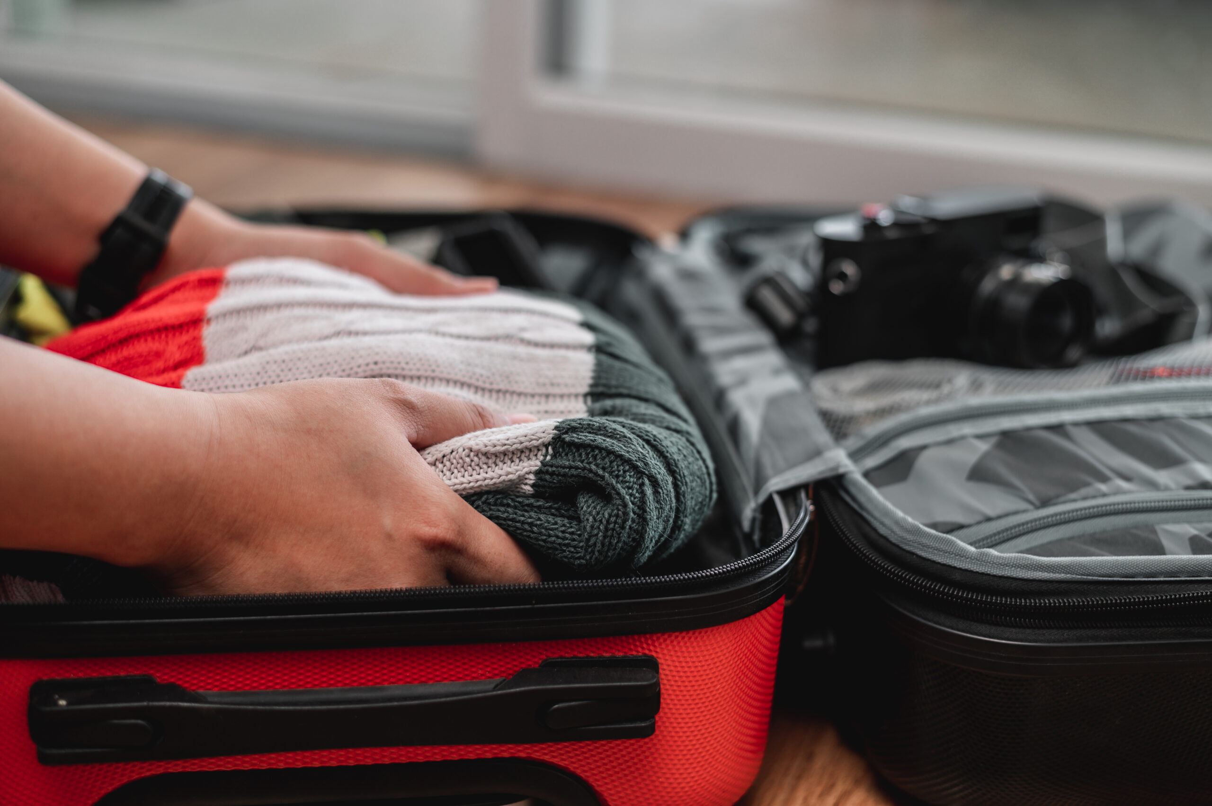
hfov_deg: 39.6
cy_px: 403
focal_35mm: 50
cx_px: 606
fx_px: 1682
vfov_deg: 27.0
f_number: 2.5
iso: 160
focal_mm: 50
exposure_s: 1/100
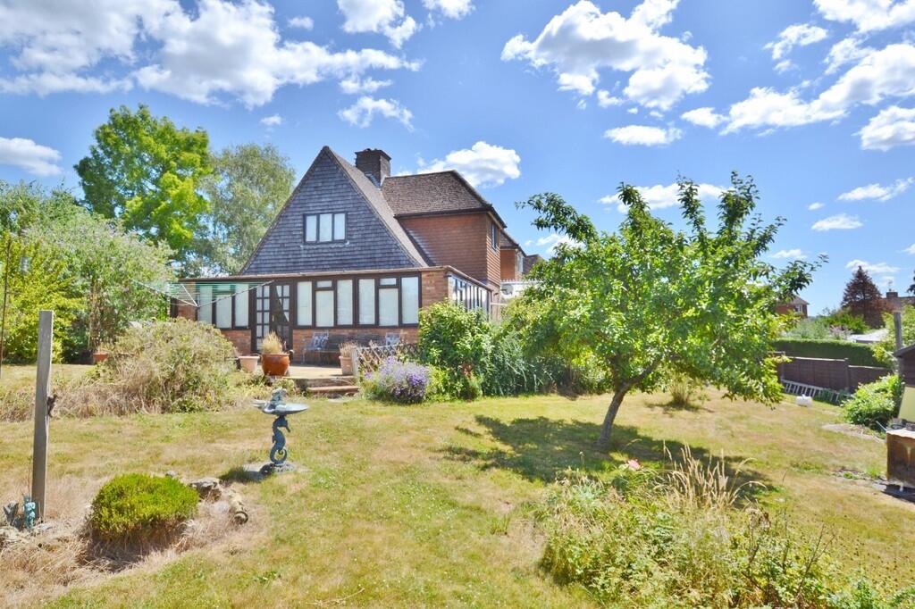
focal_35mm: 20
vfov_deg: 63.2
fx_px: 495
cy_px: 304
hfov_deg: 85.4
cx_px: 458
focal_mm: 13
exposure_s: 1/250
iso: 100
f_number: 8
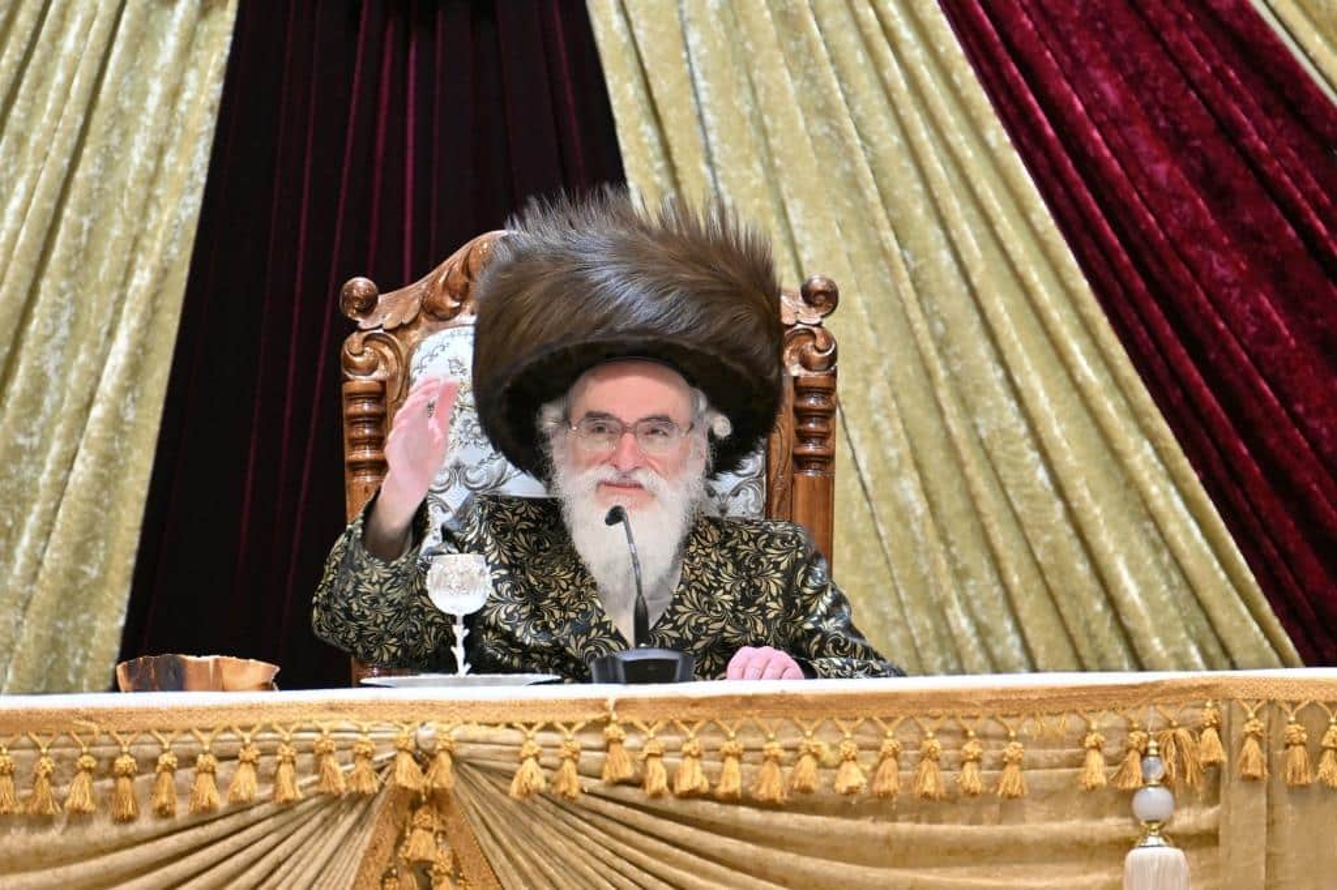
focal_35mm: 300
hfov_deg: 6.9
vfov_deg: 4.6
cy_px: 445
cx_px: 668
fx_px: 11137
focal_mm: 200
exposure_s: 1/200
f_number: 2.8
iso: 320
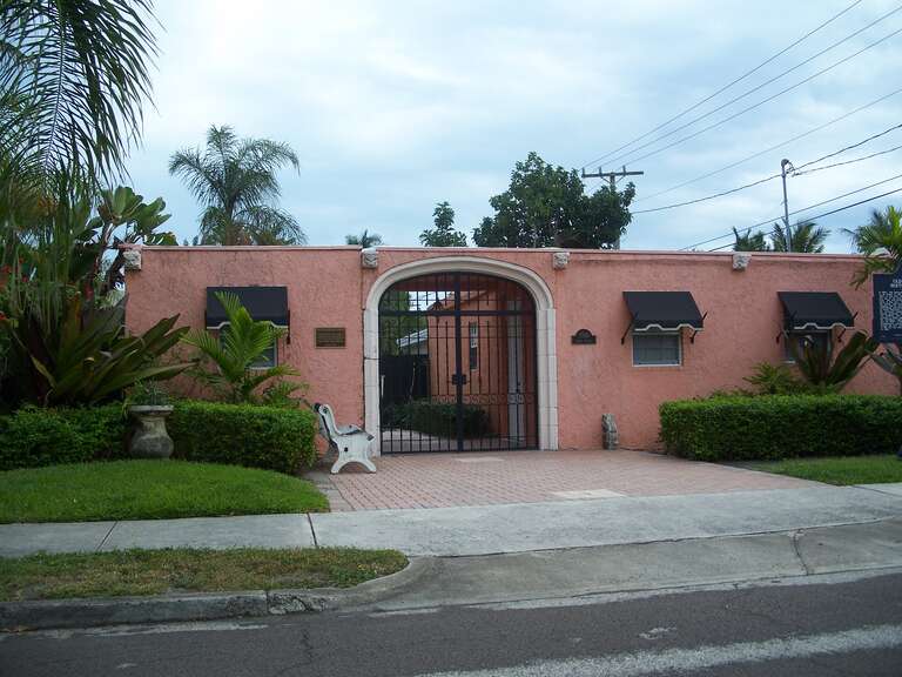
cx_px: 451
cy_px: 338
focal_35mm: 37
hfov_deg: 50.1
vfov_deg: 38.7
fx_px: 964
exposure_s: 1/640
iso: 64
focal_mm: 7.8
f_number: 2.8
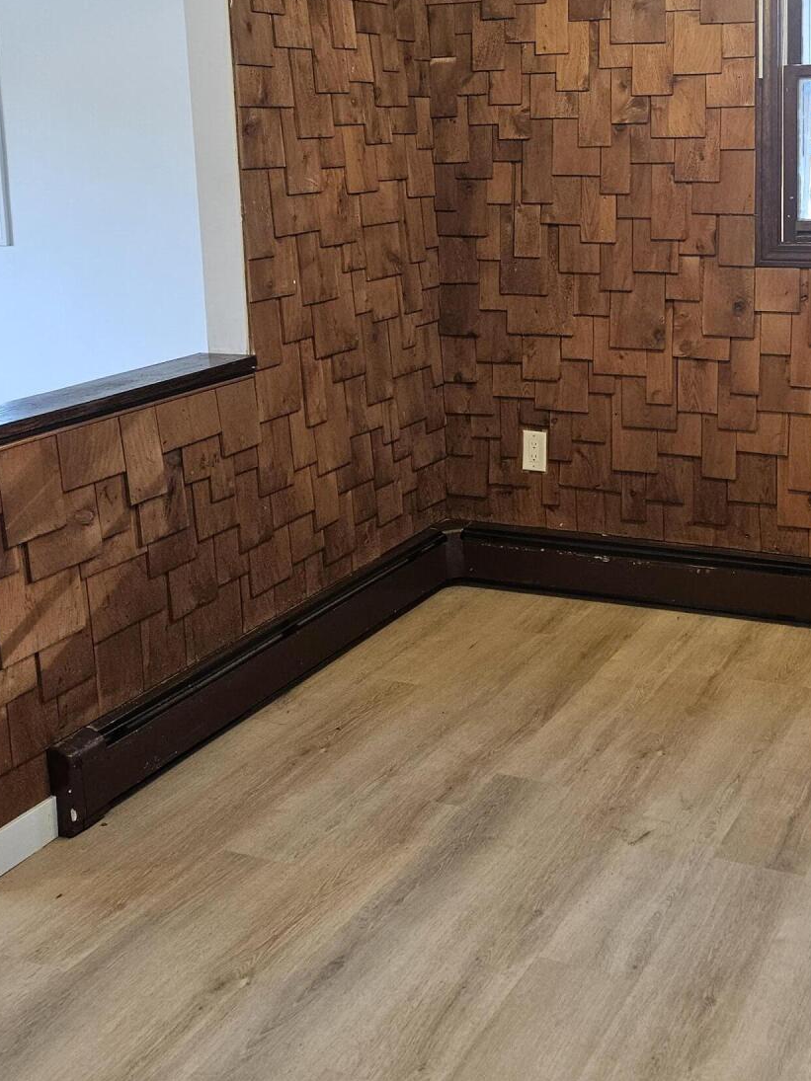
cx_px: 665
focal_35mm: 42
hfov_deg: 33.2
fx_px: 1312
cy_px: 285
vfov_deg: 43.5
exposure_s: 1/120
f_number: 1.8
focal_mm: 5.4
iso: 250
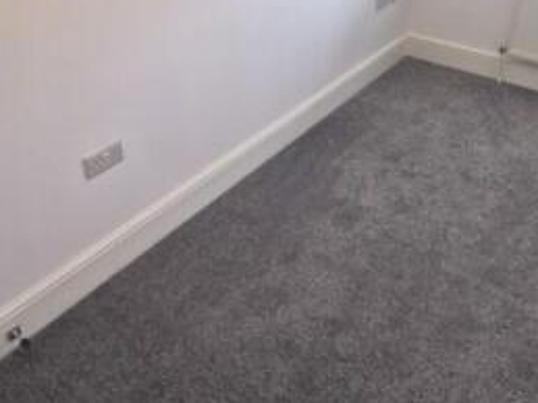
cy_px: 95
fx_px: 559
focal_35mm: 36
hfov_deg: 51.3
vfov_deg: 38.5
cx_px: 286
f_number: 2.2
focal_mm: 2.35
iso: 160
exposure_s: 1/100
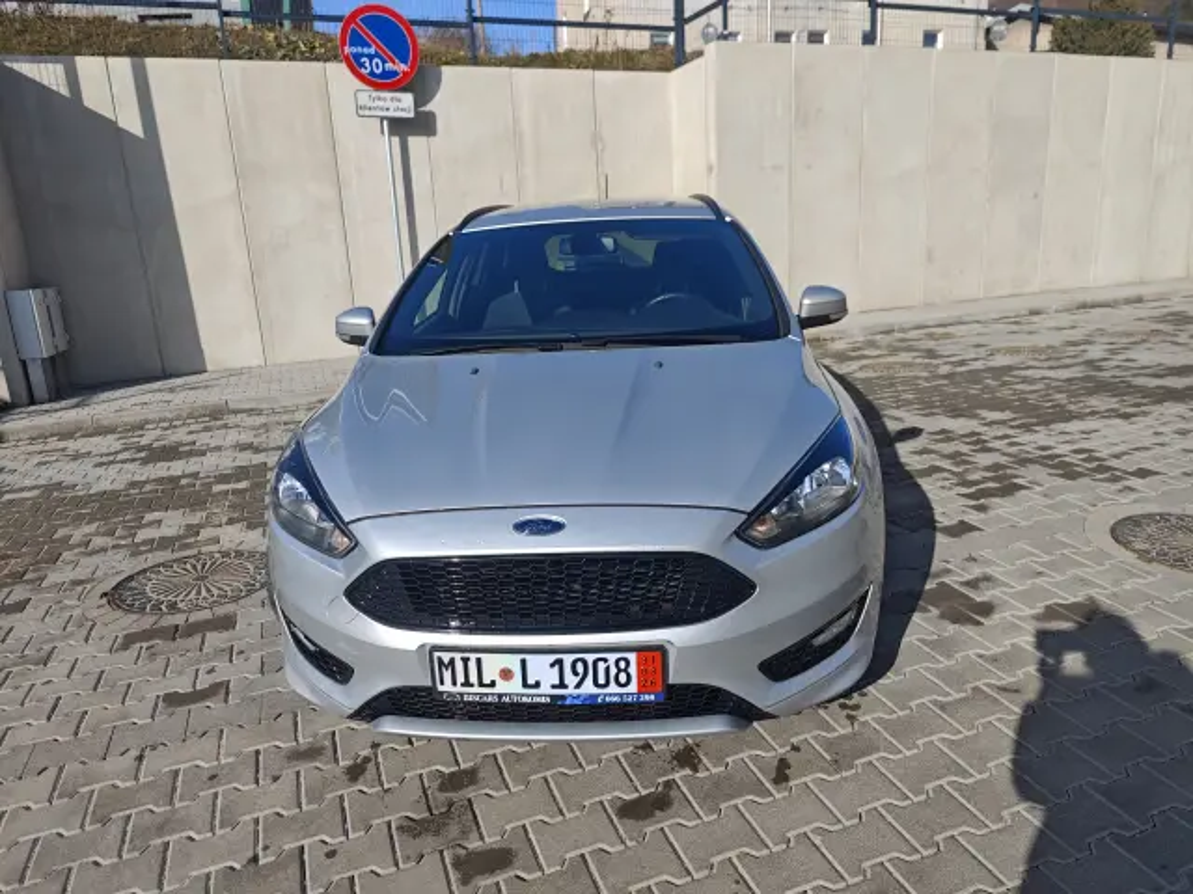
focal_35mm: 23
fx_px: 793
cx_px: 596
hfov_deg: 73.9
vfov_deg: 58.9
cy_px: 447
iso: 50
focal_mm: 8.72
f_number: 2
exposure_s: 1/1442
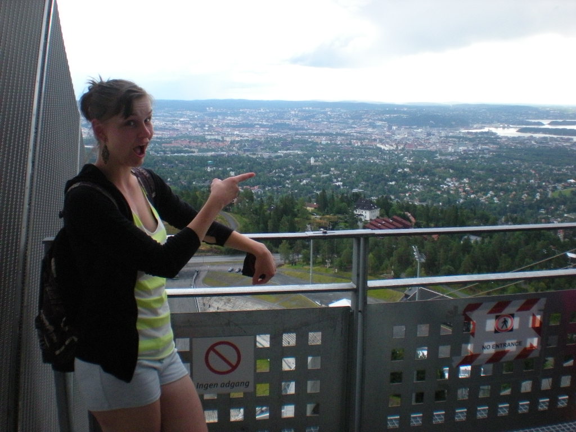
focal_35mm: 38
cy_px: 216
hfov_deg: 49.0
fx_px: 632
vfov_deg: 37.7
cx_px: 288
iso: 400
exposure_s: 1/365
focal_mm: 6.3
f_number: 4.6
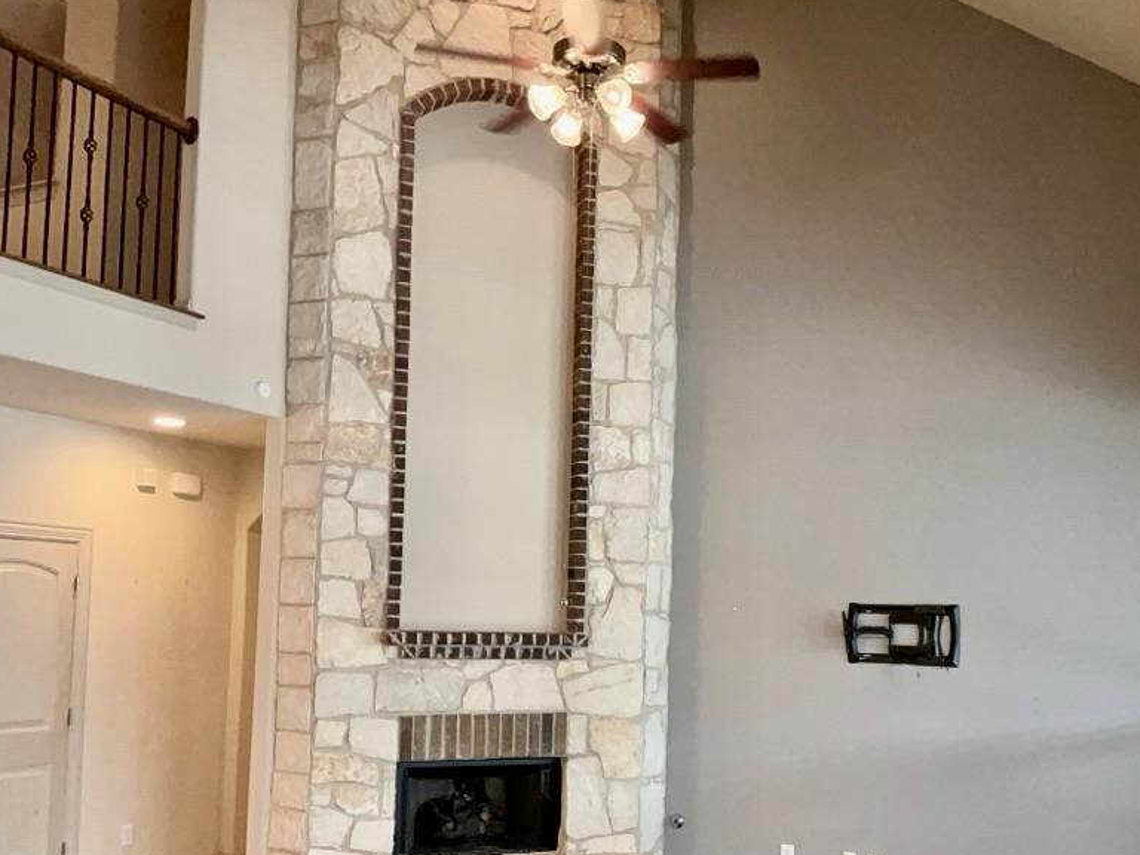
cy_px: 564
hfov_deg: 51.2
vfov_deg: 39.2
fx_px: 1186
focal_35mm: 36
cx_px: 650
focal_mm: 3
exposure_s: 1/100
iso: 250
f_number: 1.8
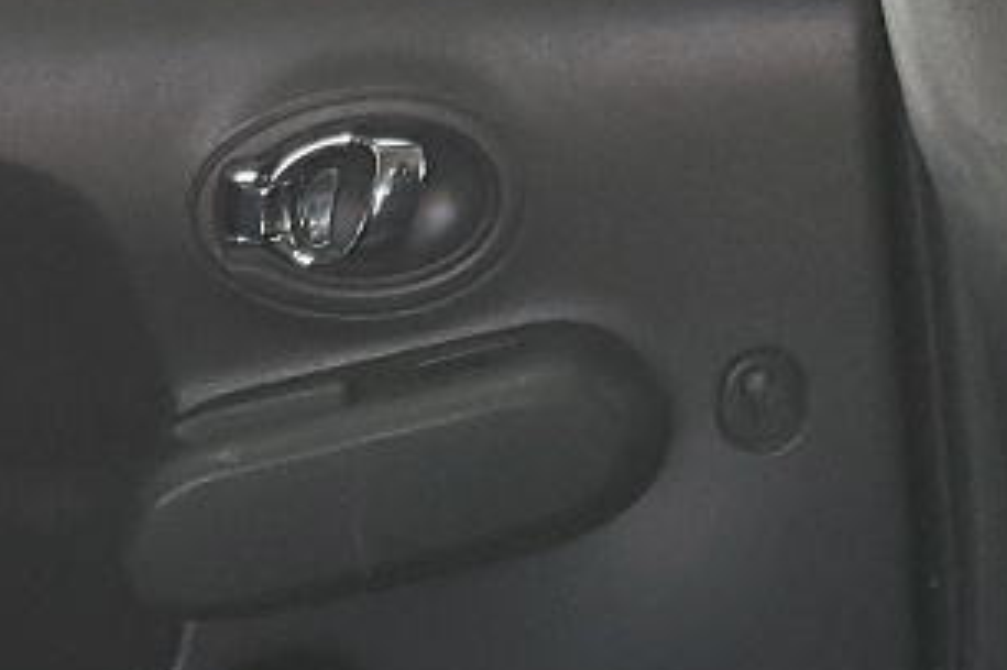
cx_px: -3
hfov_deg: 14.2
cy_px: 1089
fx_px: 3970
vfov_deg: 9.3
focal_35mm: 142
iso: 91
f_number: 1.5
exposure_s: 1/120
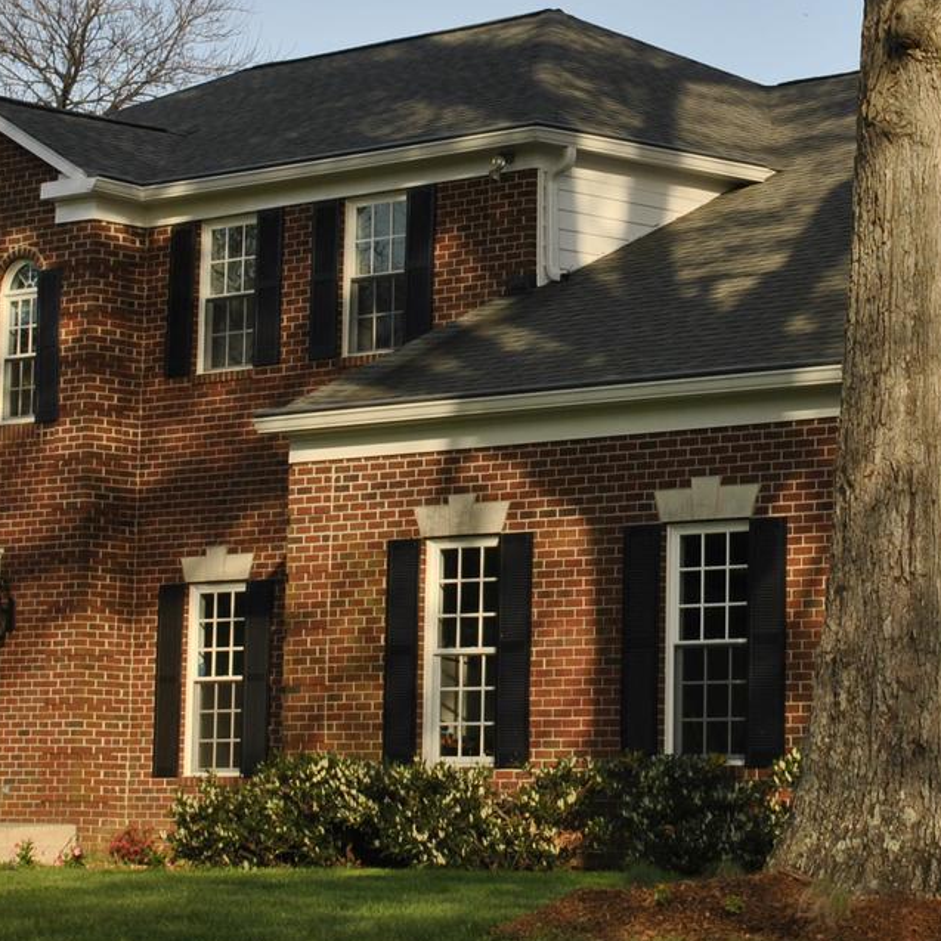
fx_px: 3783
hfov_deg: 14.1
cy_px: 223
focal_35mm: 123
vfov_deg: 14.1
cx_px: 678
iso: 100
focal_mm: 30
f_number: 8
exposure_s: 1/200
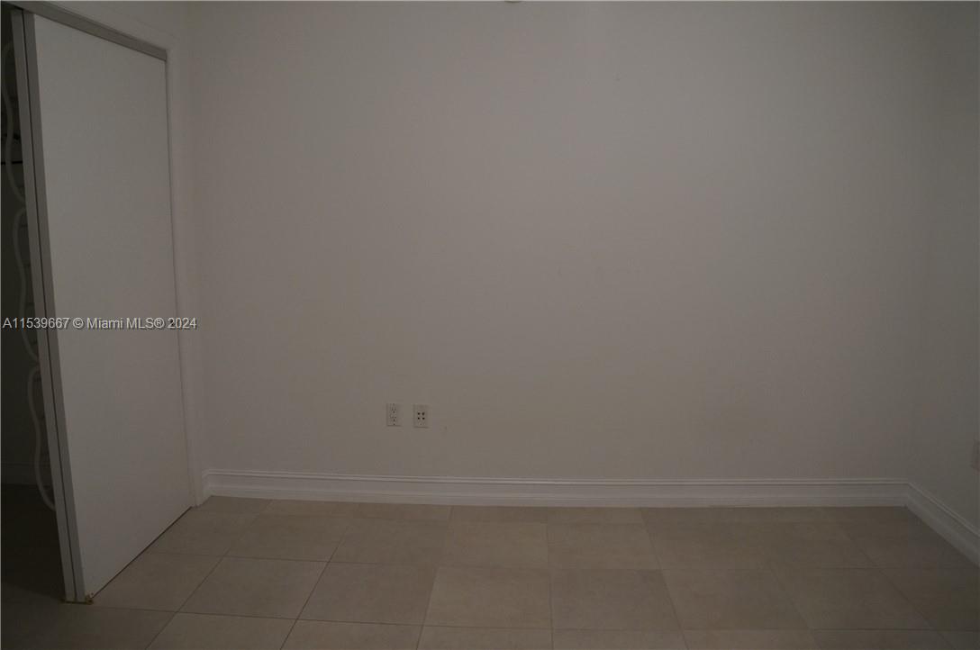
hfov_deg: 67.5
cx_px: 490
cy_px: 325
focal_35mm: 27
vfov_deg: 47.8
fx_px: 734
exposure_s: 1/60
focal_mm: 18
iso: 640
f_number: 4
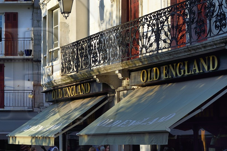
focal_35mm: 115
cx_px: 6
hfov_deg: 17.4
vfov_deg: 11.9
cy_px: 75
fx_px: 725
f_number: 8
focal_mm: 58
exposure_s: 1/250
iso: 200
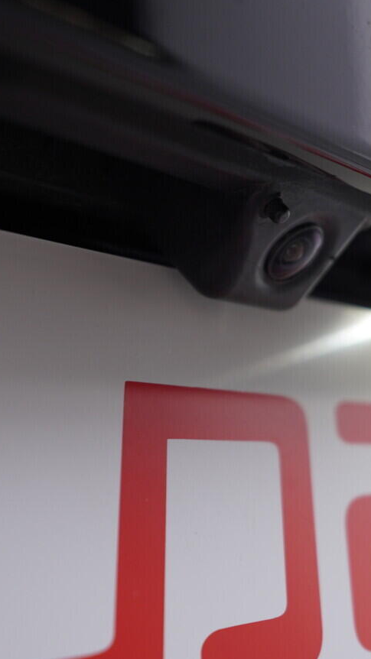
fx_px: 1102
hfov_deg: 19.1
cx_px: 222
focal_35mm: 63
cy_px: 327
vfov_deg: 33.3
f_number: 3.5
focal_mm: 24
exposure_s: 1/60
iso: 125
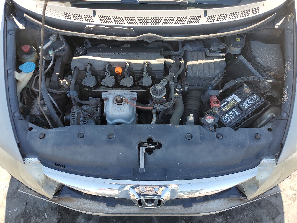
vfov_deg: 53.1
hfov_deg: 67.3
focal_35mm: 26
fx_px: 223
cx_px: 148
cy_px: 112
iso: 50
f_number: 1.5
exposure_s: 1/476
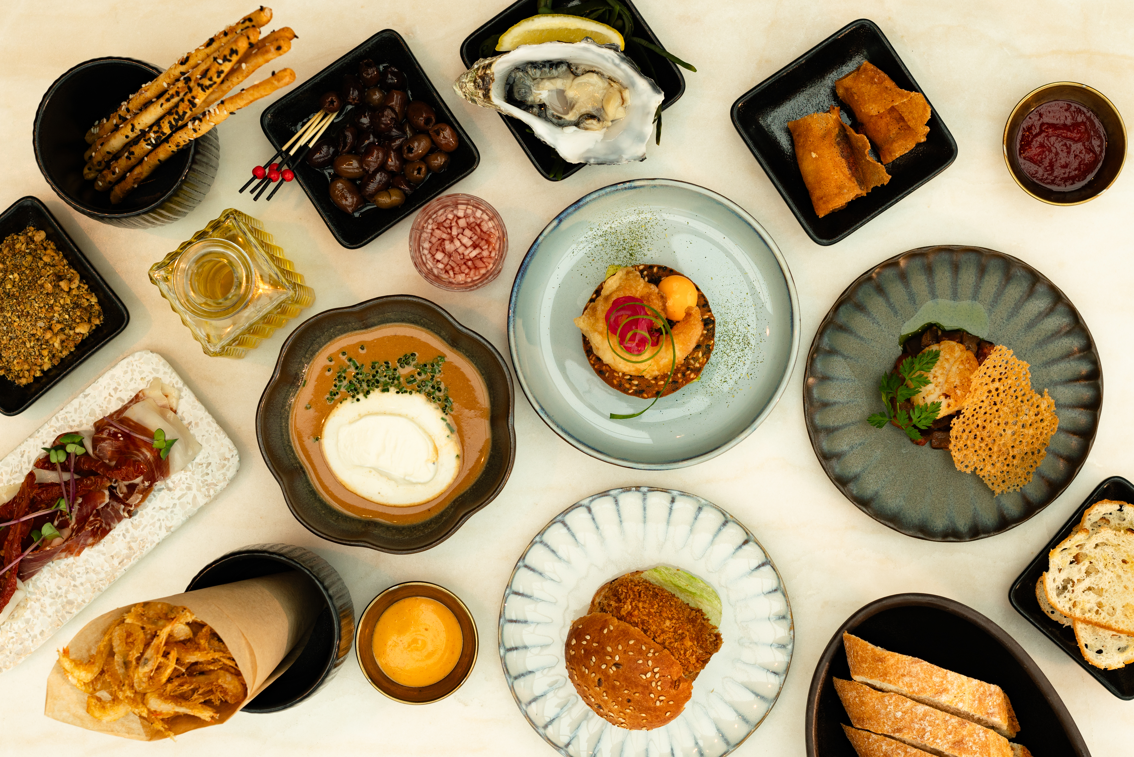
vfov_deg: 18.2
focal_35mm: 75
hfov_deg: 27.0
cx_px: 567
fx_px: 2363
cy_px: 378
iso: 125
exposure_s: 1/125
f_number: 5.6
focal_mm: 50
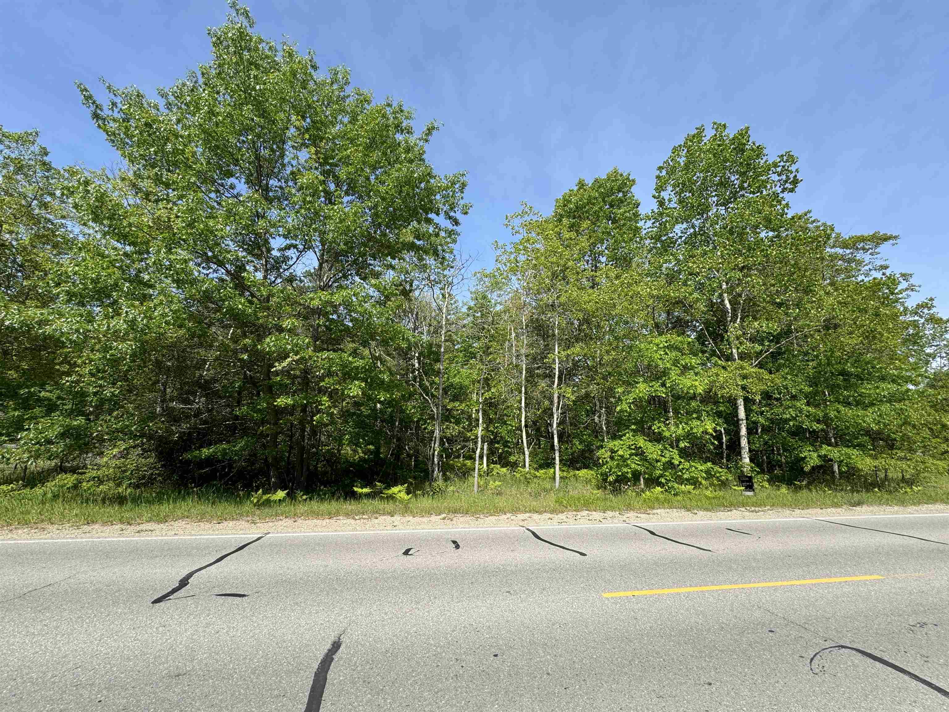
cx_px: 474
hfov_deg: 102.1
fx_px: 384
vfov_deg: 85.7
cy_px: 356
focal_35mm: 14
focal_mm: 2.22
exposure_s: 1/921
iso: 40
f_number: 2.2
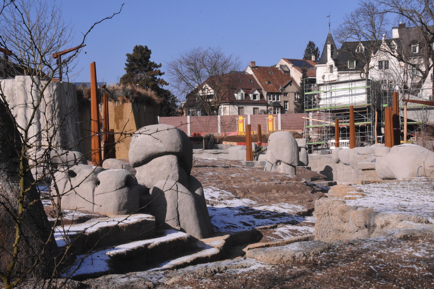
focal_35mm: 52
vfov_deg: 25.8
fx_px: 633
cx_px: 217
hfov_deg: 37.9
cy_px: 144
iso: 5000
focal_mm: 35
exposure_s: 1/5000
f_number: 14
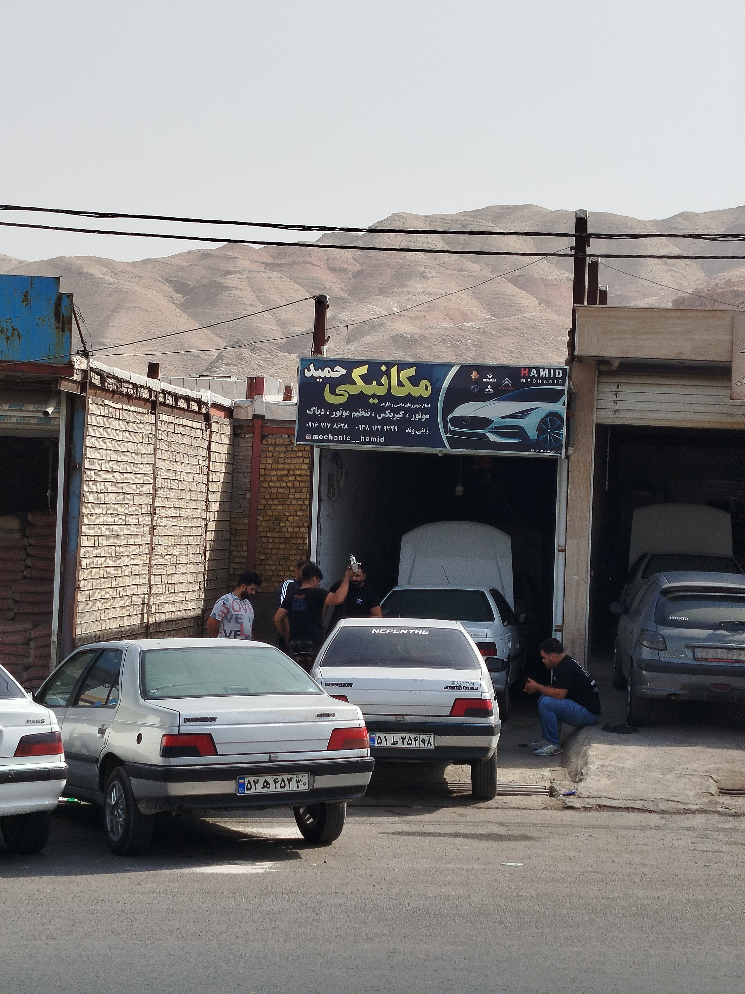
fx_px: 689
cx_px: 372
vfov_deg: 71.6
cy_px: 497
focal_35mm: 24
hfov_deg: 56.8
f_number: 1.7
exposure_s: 1/760
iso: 50
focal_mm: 5.31
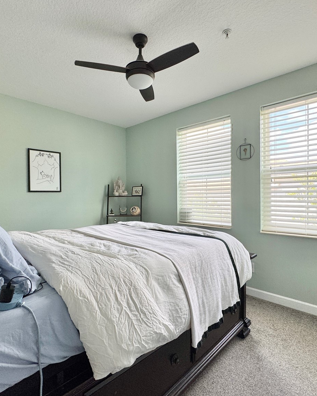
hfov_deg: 70.8
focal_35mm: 19
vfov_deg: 83.3
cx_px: 147
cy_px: 199
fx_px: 223
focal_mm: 2.22
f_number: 2.2
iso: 125
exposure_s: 1/120
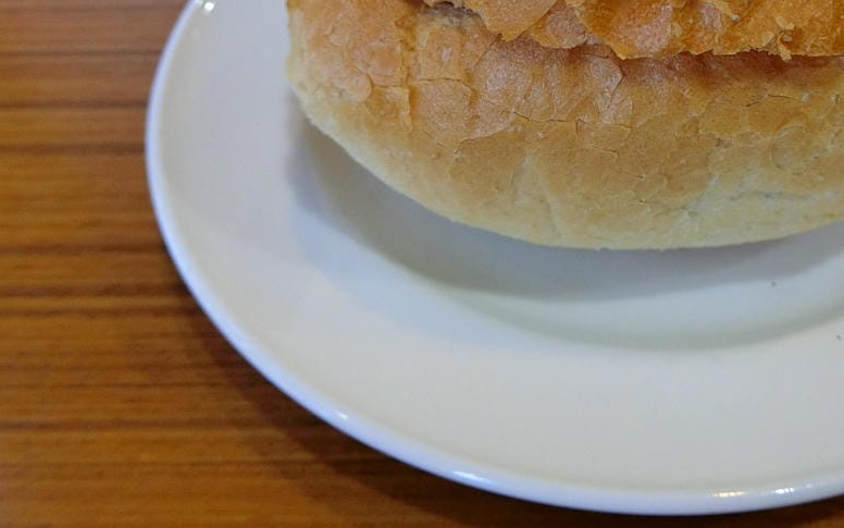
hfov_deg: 46.3
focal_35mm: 41
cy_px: 89
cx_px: 645
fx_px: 943
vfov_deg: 30.3
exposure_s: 1/100
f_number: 2.8
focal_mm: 5.4
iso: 400
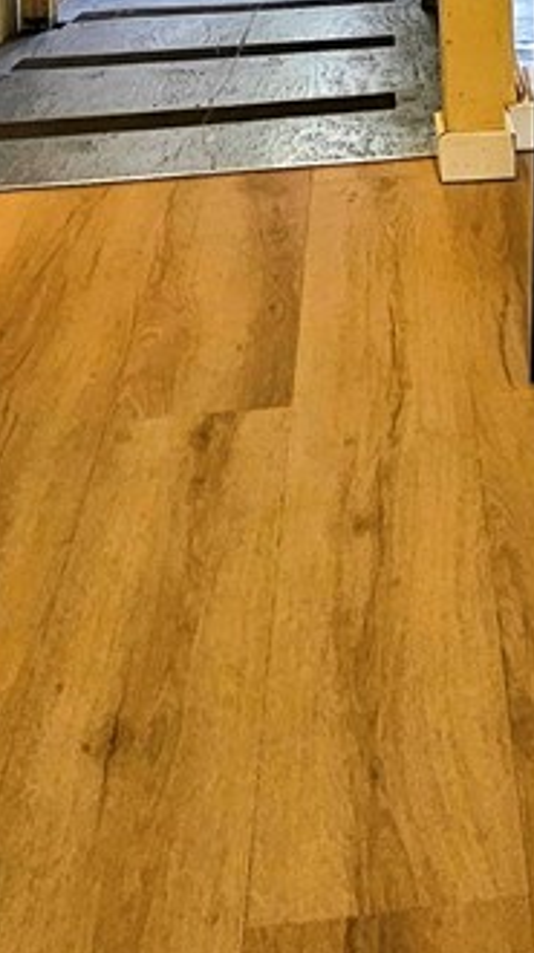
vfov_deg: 37.3
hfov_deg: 25.8
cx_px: 522
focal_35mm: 44
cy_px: -142
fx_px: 1110
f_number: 2.2
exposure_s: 1/101
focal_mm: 2.2
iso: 80
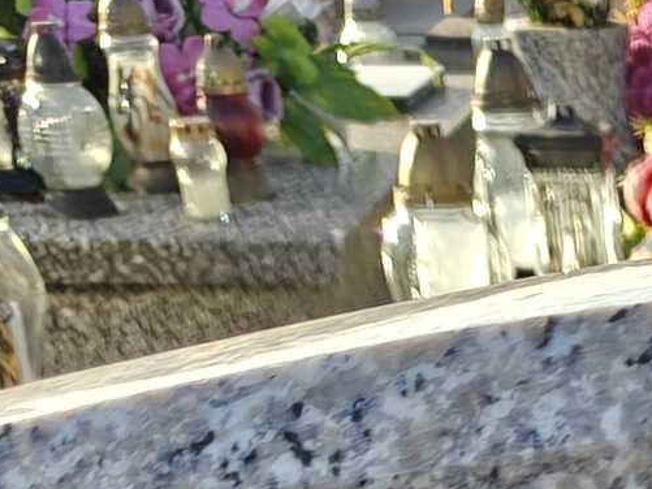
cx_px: 1625
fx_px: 3542
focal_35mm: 188
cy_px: 2418
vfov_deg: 5.7
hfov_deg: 9.3
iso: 80
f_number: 1.6
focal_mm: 6.06
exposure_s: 1/525
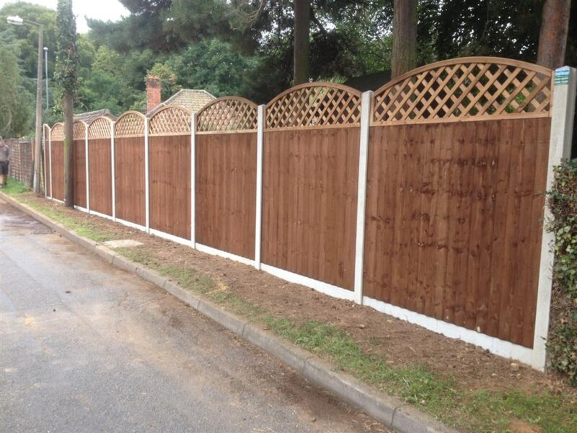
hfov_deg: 52.6
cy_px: 216
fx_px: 583
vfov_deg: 40.7
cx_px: 288
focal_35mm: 35
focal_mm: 4.28
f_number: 2.4
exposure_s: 1/149
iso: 50
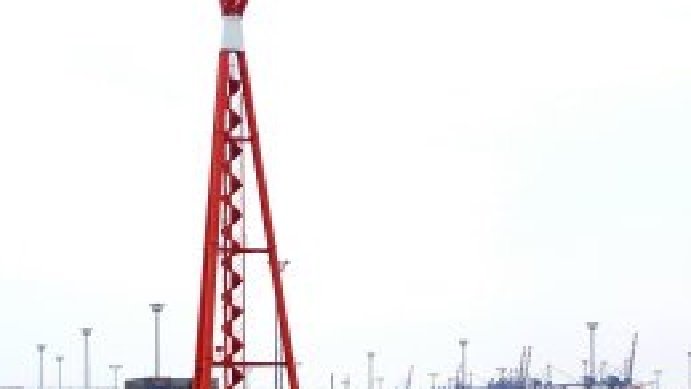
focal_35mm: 126
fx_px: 2310
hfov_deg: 17.0
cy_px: 253
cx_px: 256
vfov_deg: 9.6
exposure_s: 1/500
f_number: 3.2
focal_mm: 12.4
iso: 80
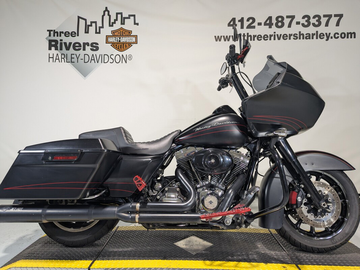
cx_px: 180
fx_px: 250
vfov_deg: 56.8
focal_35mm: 24
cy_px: 135
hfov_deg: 71.6
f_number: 1.85
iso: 57
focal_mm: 6.81
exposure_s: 1/60
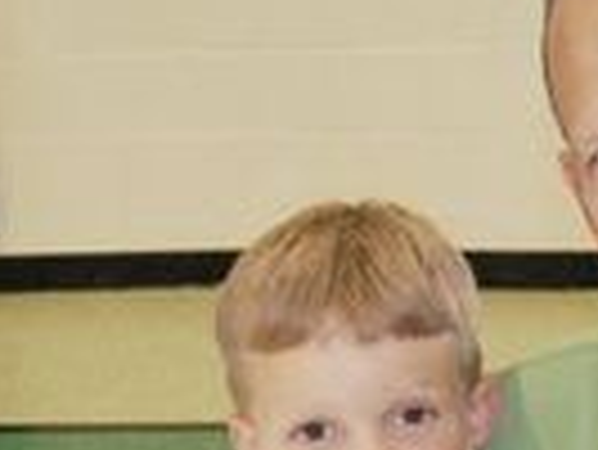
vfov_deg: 14.7
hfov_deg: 19.4
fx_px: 1719
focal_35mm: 99
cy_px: 436
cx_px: 526
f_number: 5
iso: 1600
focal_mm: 23
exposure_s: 1/60
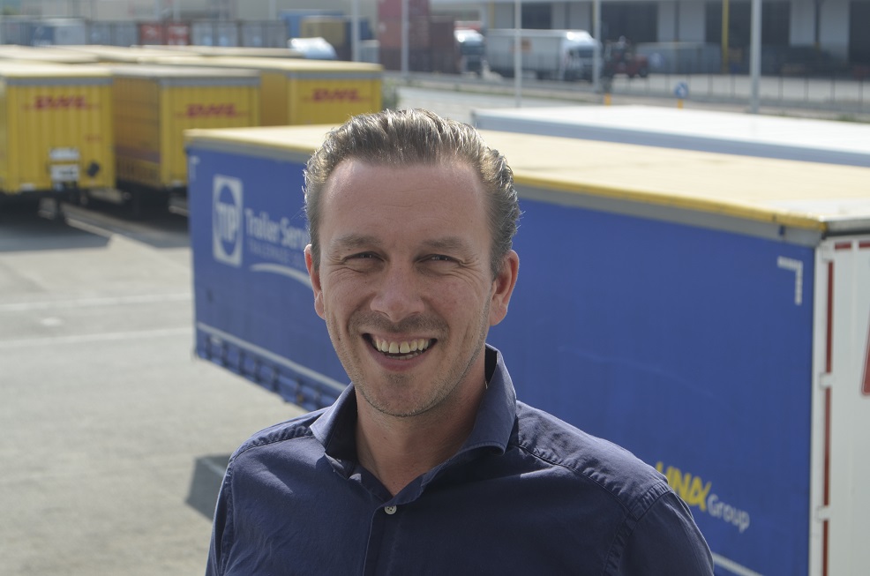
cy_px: 288
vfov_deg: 16.5
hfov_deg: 24.7
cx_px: 435
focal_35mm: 82
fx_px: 1990
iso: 140
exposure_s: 1/250
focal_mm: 55
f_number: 8
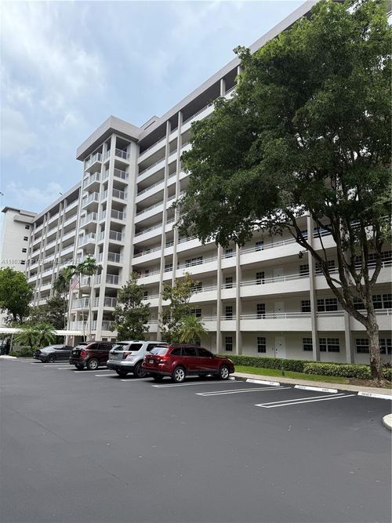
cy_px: 262
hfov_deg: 56.8
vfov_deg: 71.6
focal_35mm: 24
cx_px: 196
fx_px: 362
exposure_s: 1/1727
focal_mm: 6.76
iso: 100
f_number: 1.78
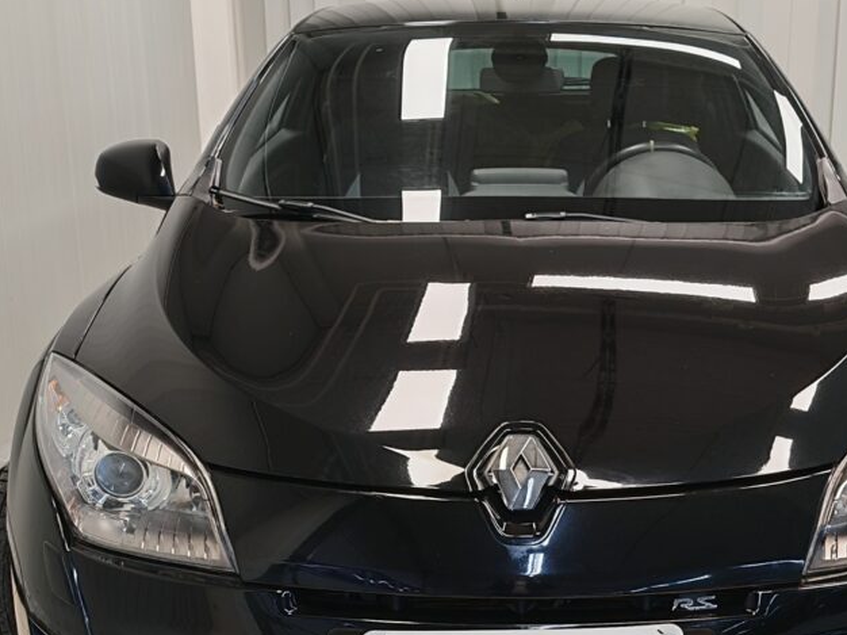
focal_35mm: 54
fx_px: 1321
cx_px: 517
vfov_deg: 26.9
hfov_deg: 35.4
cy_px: 424
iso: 50
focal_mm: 5.4
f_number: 1.6
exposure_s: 1/50
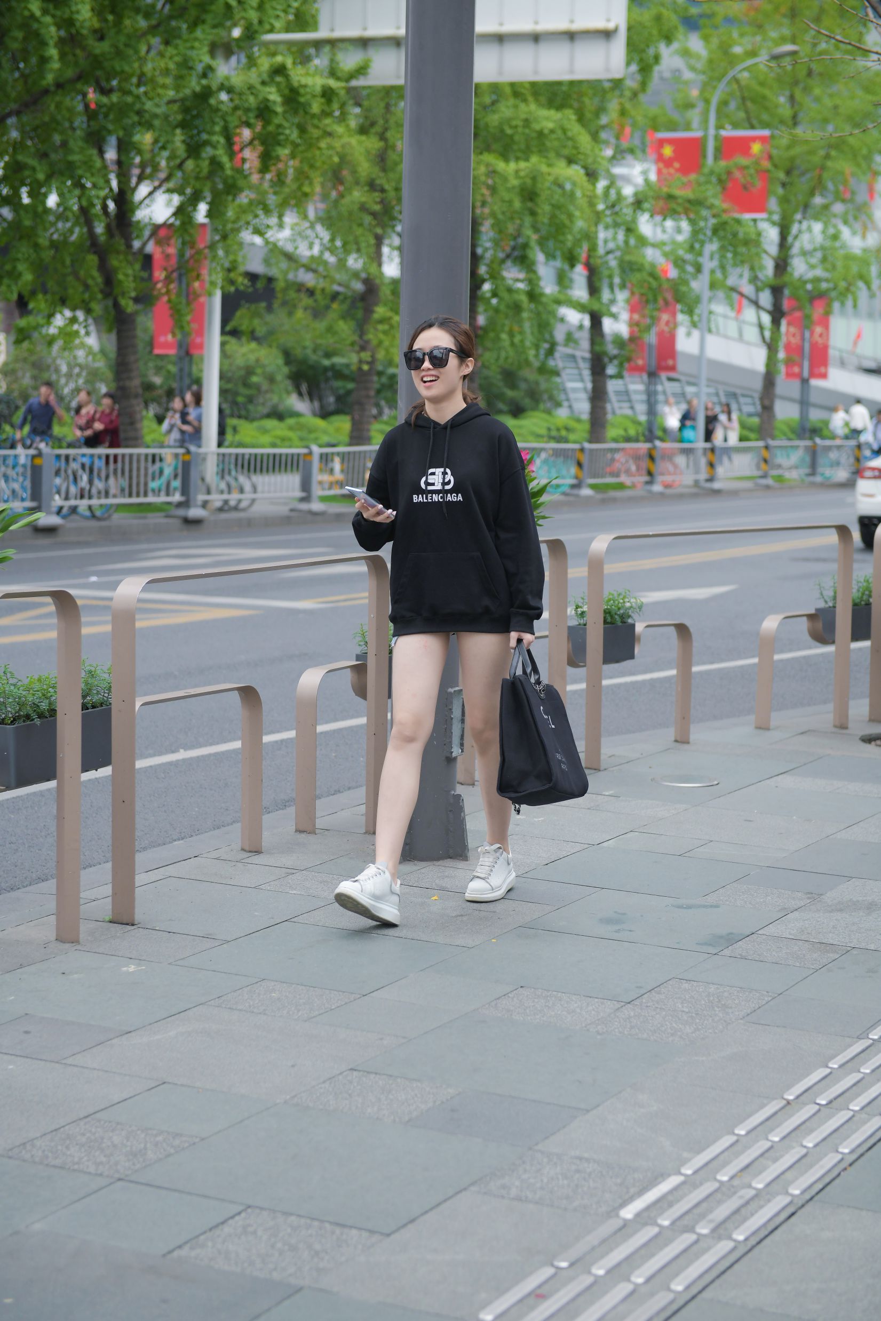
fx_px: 2569
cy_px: 660
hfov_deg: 19.5
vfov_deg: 28.8
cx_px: 440
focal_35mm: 70
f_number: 4
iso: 400
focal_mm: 70
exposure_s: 1/640
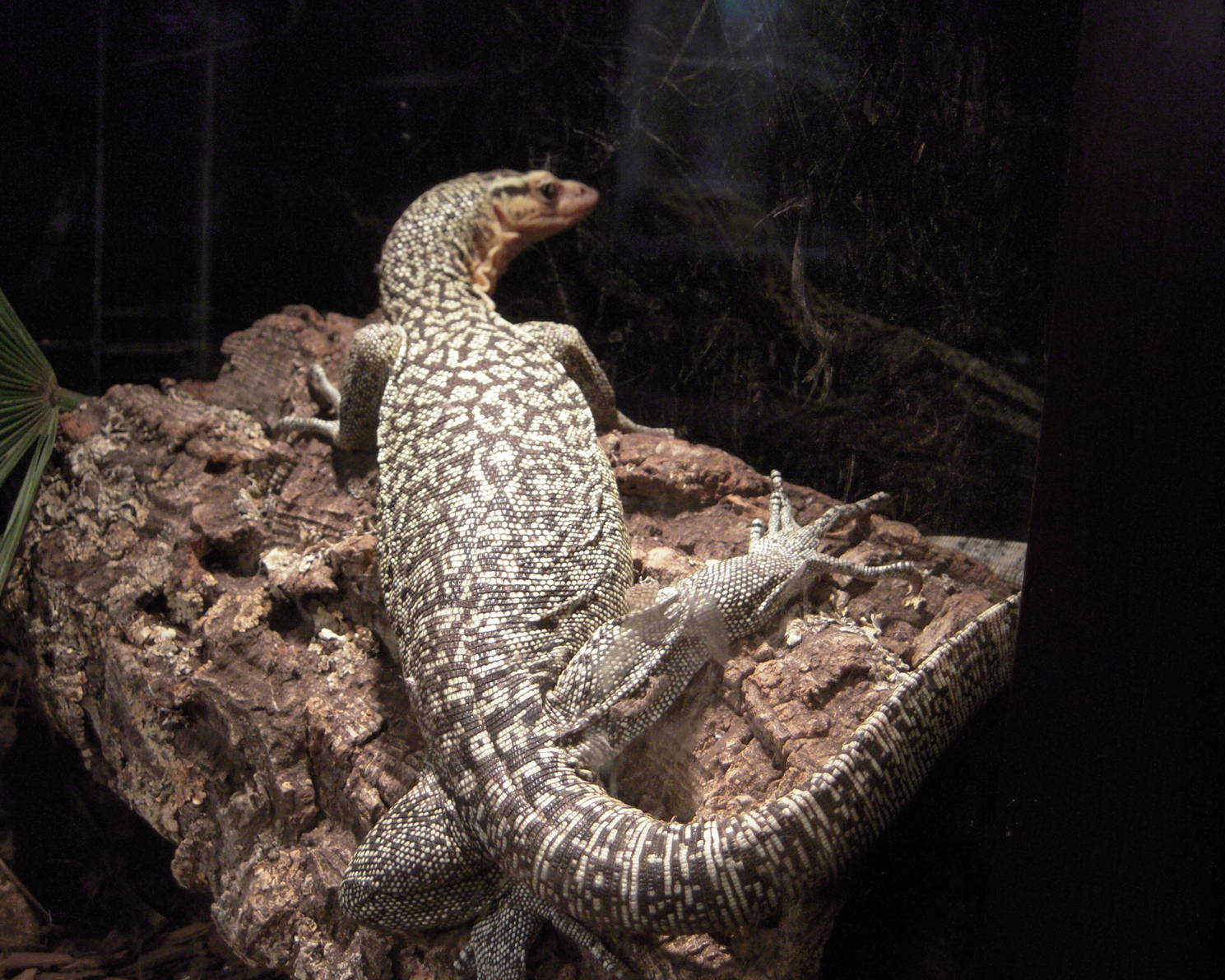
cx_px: 592
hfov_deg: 42.9
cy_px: 493
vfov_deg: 34.9
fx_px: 1559
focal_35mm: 43
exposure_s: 1/30
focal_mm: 7.3
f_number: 3.2
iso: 400
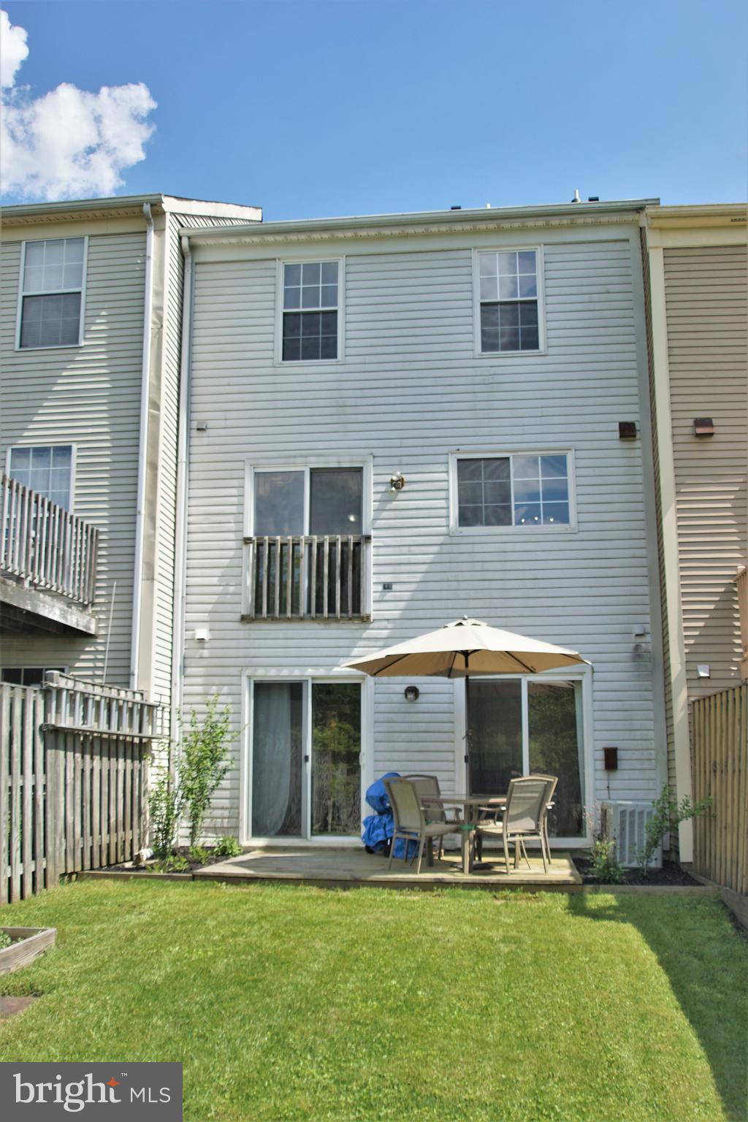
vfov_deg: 53.1
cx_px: 374
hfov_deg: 36.9
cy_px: 561
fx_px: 1122
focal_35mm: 36
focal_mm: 24
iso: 200
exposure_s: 1/1000
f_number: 4.5
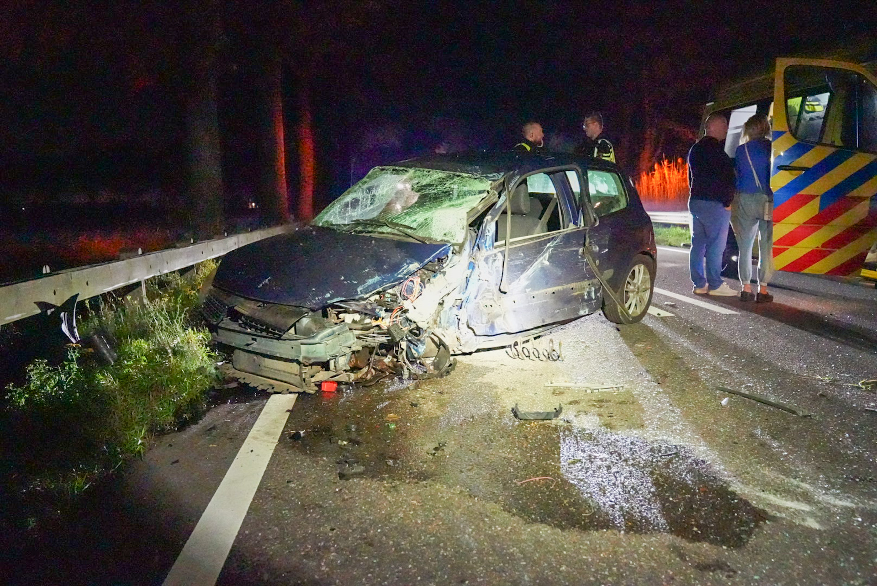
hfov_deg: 58.7
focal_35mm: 32
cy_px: 293
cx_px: 438
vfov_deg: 41.2
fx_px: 780
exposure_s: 1/100
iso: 51200
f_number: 4.5
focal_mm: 32
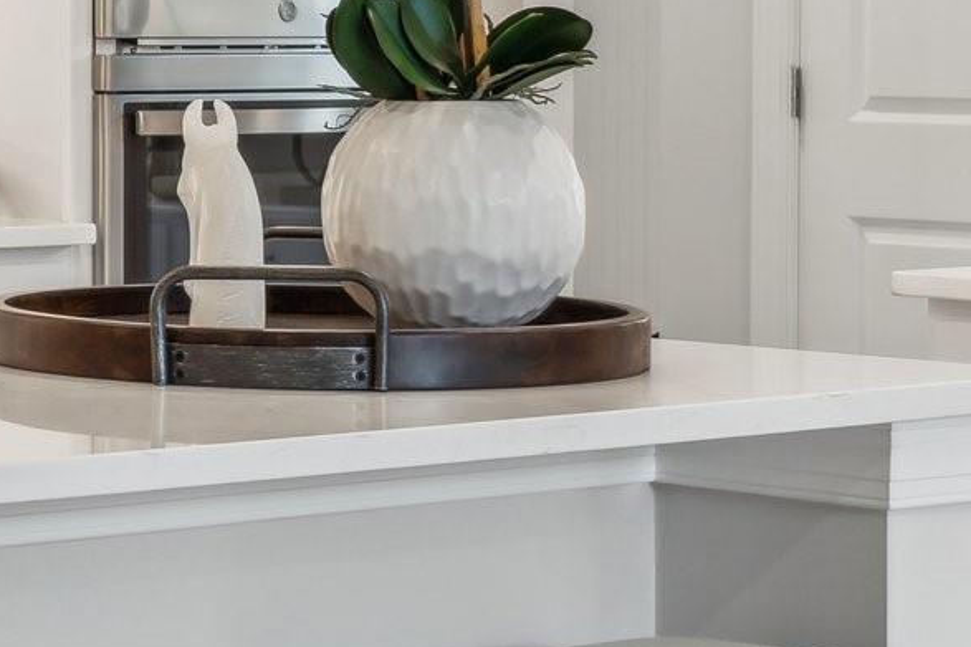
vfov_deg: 9.5
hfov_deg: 13.4
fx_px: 3856
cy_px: -16
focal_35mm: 143
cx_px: -564
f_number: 7.1
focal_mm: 41
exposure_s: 1/25
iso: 160
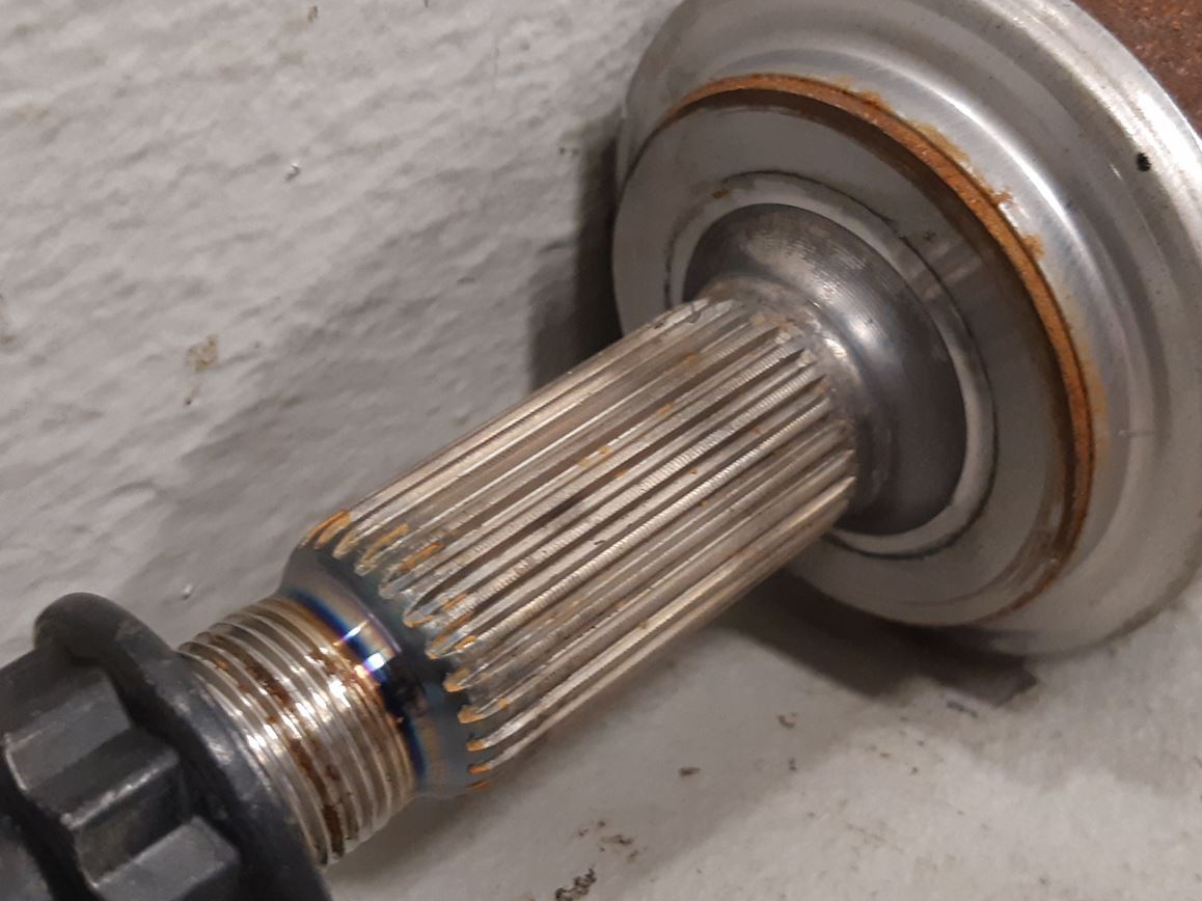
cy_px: 496
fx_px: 1597
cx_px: 598
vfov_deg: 31.5
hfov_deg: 41.2
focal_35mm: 46
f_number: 1.7
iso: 200
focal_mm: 3.93
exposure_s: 1/33
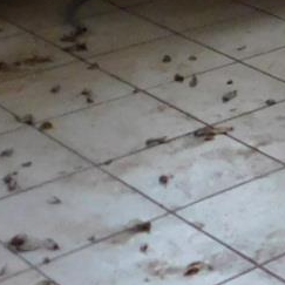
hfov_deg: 11.8
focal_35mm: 134
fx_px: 1248
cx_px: 551
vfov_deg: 11.9
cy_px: -247
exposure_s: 1/15
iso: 400
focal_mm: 4
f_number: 3
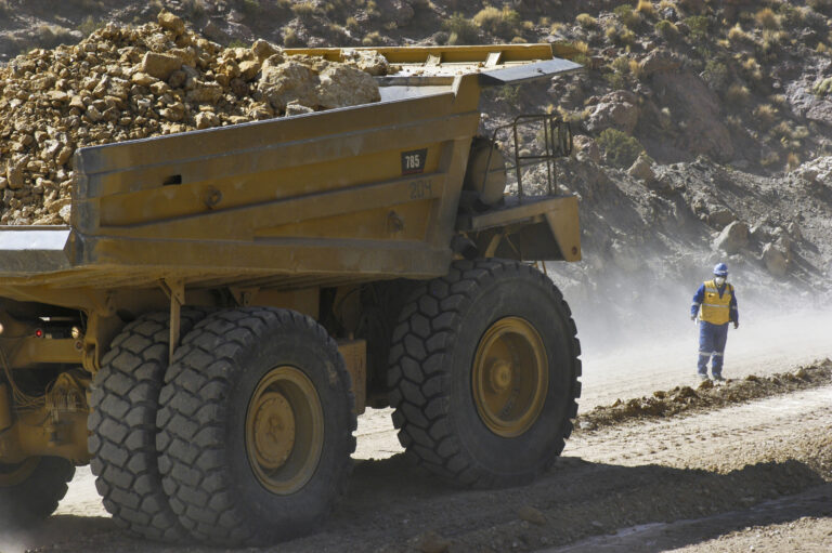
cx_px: 416
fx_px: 5889
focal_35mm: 255
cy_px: 276
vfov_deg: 5.4
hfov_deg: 8.1
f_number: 7.1
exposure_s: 1/1000
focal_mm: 170
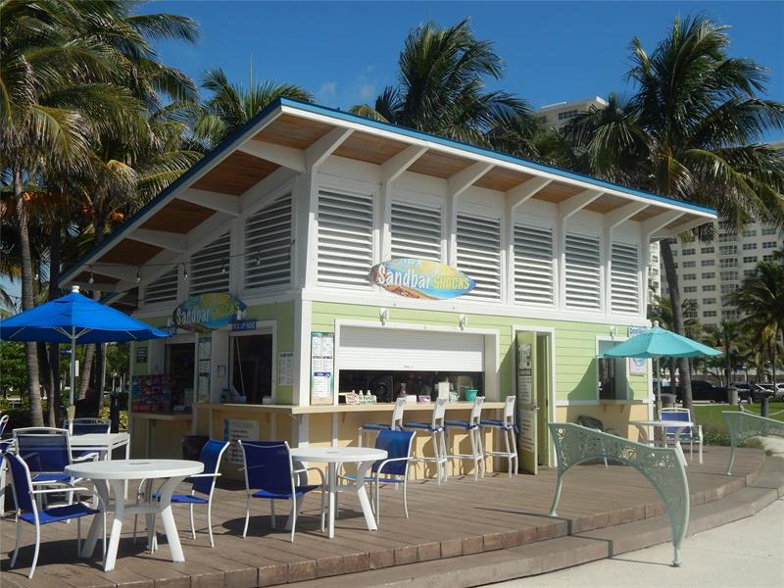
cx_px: 392
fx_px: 861
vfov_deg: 37.7
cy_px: 294
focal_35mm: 38
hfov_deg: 49.0
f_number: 6.9
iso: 125
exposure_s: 1/800
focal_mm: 6.8
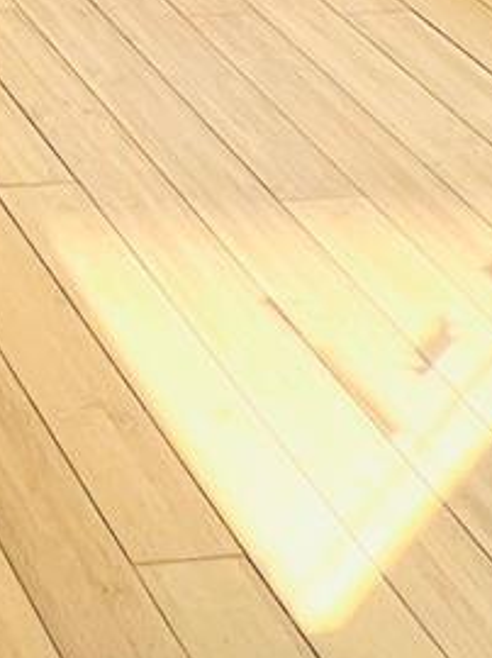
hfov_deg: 13.3
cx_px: -757
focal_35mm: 74
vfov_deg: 15.1
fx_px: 1405
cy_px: -916
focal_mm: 1.57
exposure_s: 1/99
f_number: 1.8
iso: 50
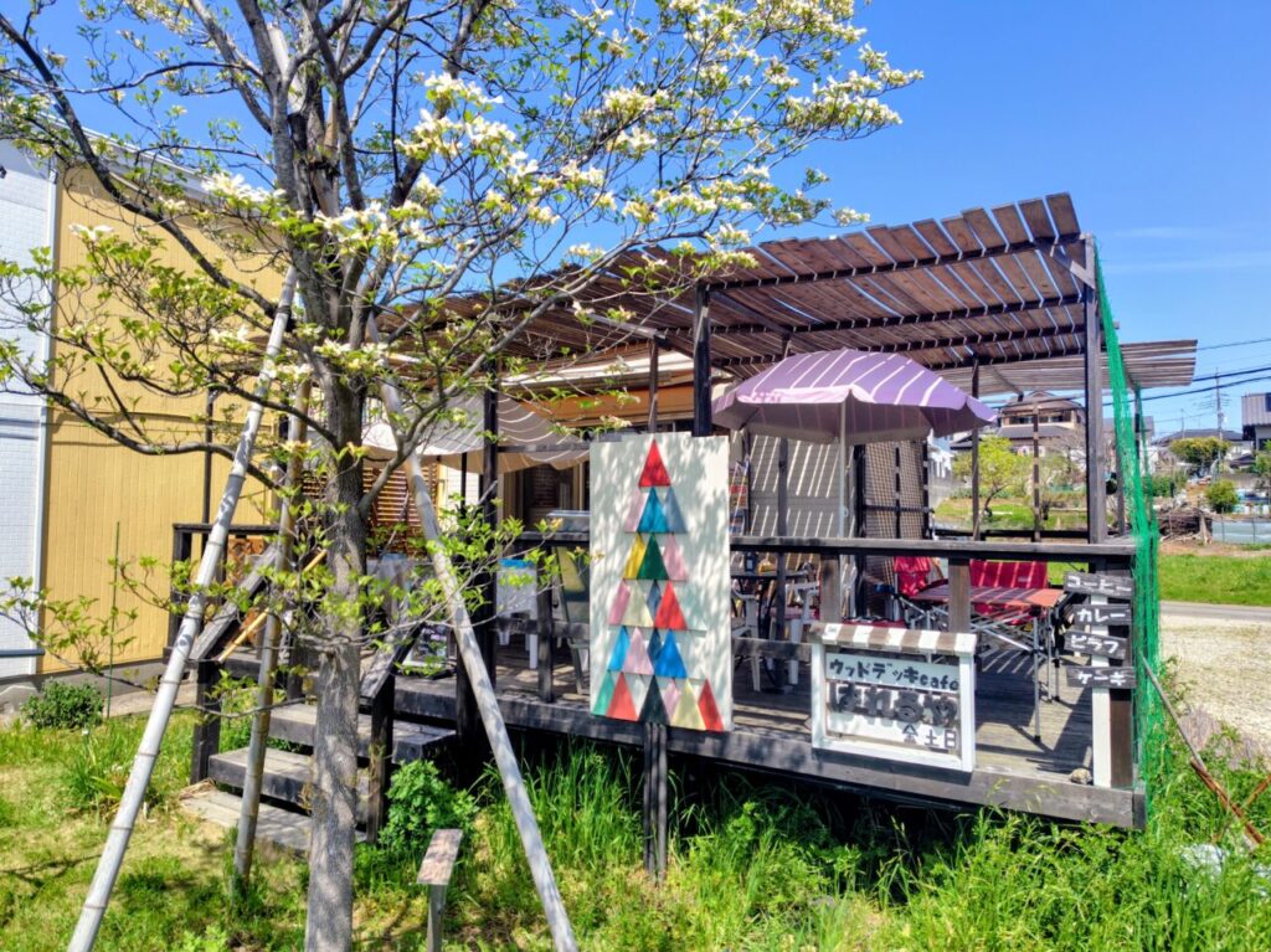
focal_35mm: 23
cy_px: 476
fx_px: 844
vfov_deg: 58.8
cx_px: 636
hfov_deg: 74.0
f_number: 1.9
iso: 50
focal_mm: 5.6
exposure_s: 1/1824
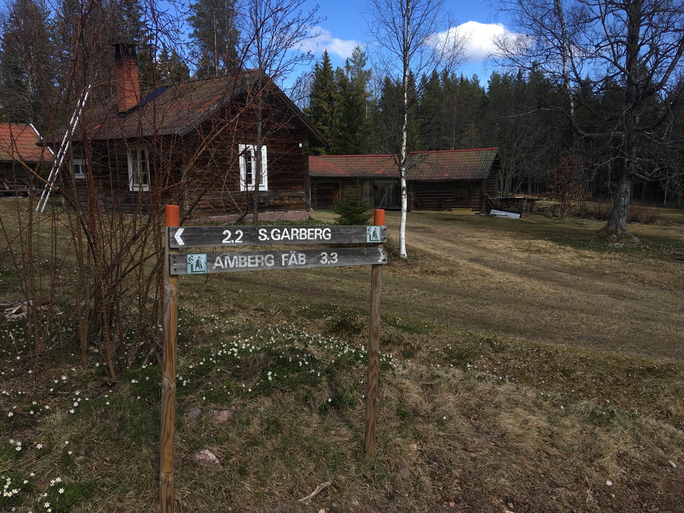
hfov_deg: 61.7
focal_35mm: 29
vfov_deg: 48.2
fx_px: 573
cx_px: 342
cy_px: 256
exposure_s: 1/801
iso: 25
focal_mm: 4.15
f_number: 2.2
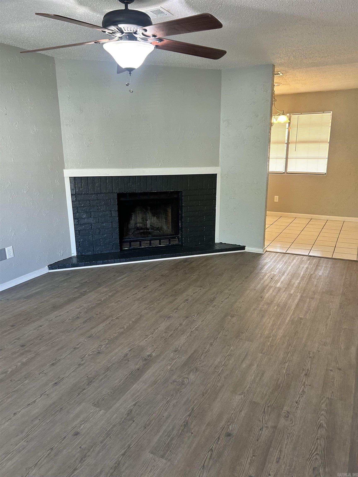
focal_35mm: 26
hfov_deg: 53.1
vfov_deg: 67.3
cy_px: 238
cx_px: 179
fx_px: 359
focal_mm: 5.7
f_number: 1.5
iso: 125
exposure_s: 1/60
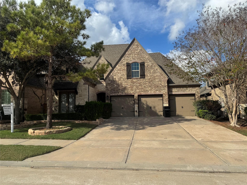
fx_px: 171
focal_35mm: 24
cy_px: 92
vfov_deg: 56.8
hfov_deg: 71.6
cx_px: 124
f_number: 1.78
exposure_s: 1/4608
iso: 80
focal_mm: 6.76
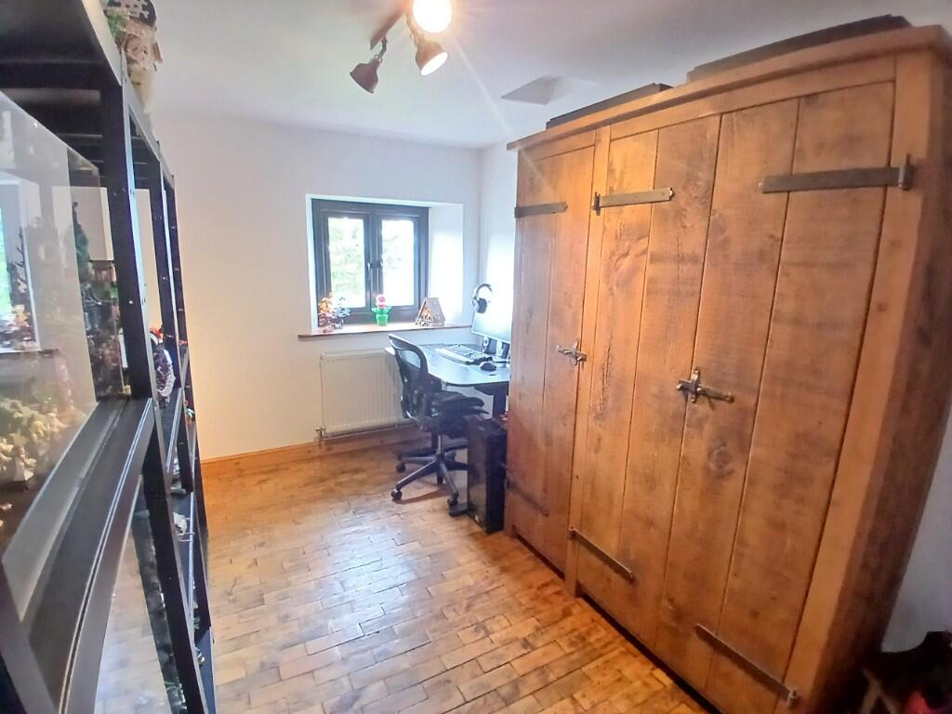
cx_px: 476
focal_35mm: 17
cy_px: 357
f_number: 2.2
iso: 500
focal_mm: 1.4
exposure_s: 1/20
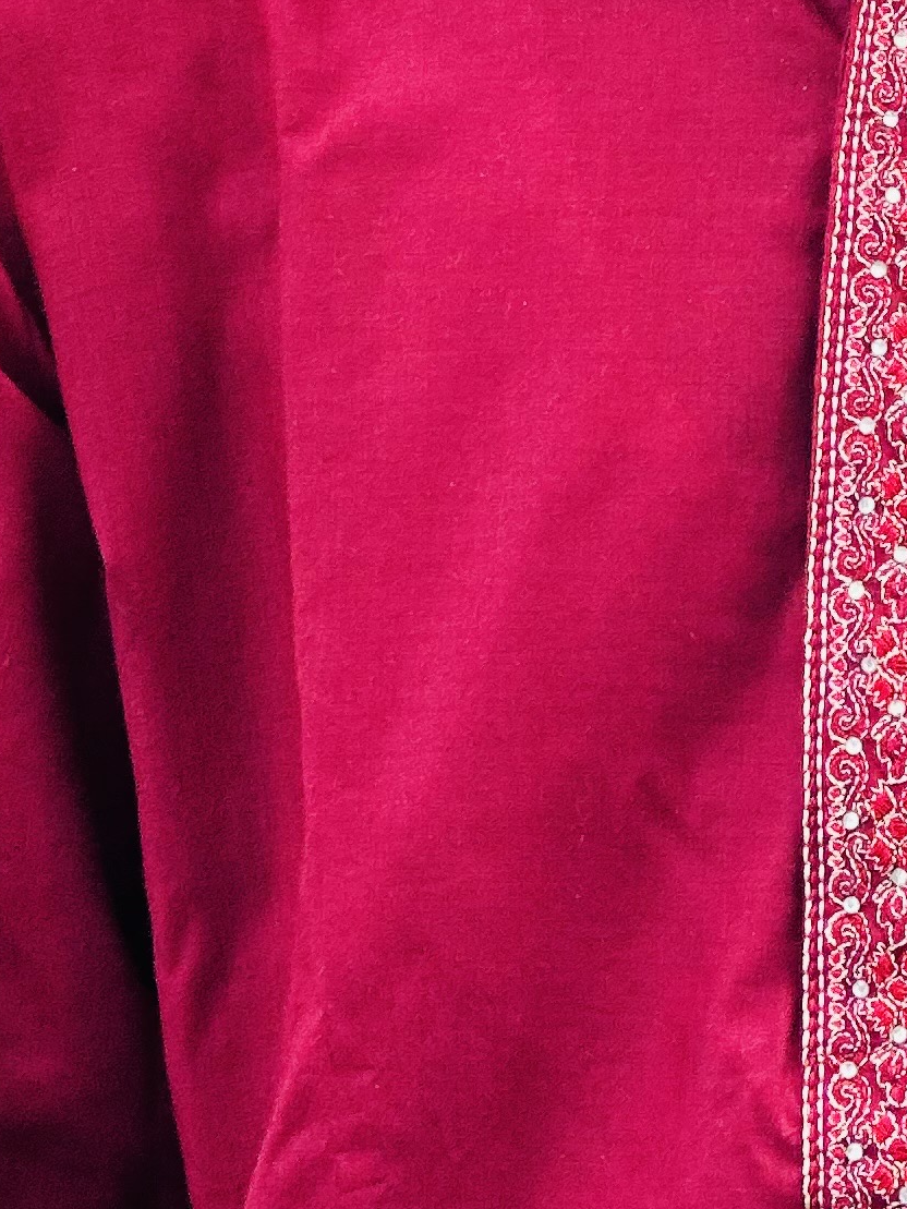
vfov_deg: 6.9
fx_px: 9780
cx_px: 848
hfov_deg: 5.3
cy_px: -866
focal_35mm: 280
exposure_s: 1/233
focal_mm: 9
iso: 32
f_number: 2.8
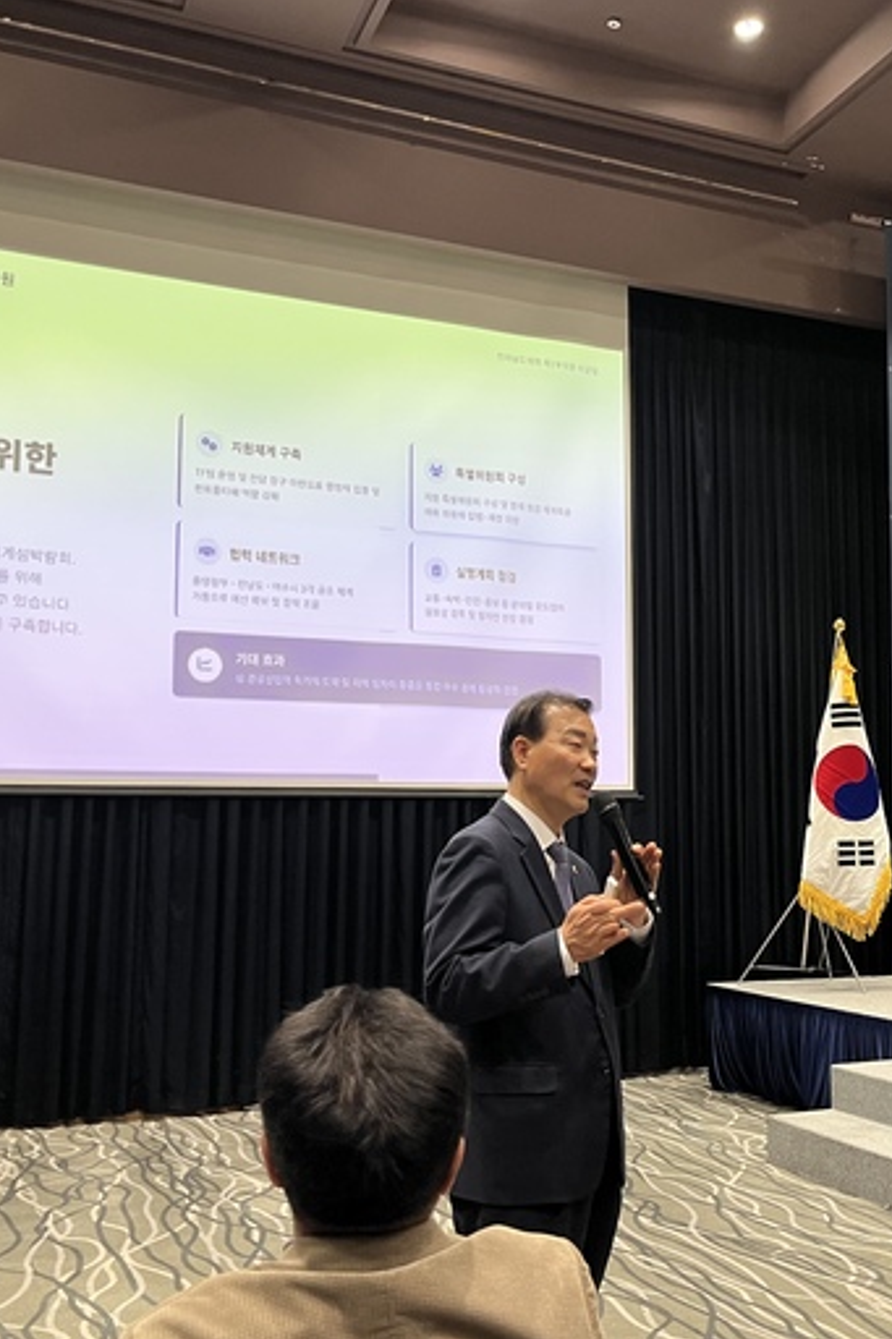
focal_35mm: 37
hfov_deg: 35.5
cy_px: 671
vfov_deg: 51.9
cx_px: 604
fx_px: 1376
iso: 100
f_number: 1.6
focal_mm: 5.1
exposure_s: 1/60
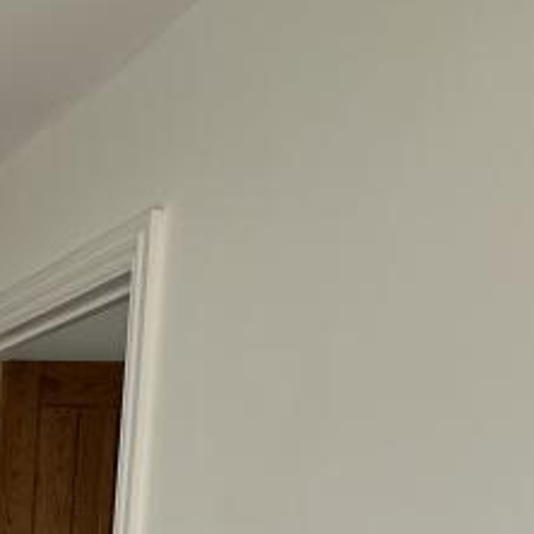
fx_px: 995
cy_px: 707
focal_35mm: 57
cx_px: -508
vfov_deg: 25.5
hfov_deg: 19.3
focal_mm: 2.22
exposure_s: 1/99
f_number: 2.2
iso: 64
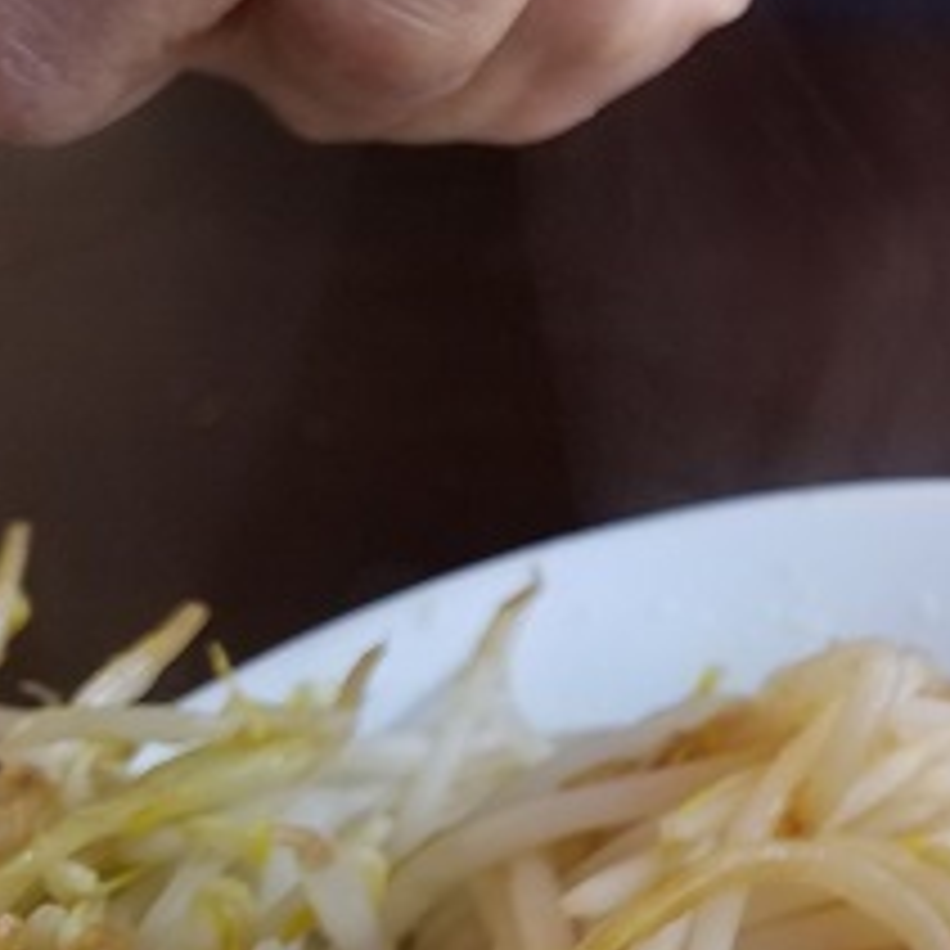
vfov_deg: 25.6
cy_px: 176
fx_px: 2049
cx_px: 1321
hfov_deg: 22.5
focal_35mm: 66
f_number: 1.7
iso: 160
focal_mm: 4.2
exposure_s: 1/120
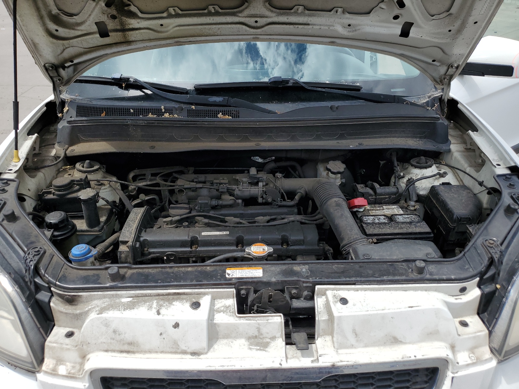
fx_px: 390
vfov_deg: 53.1
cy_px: 194
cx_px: 260
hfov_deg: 67.3
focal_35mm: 26
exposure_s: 1/2500
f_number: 1.5
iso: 50
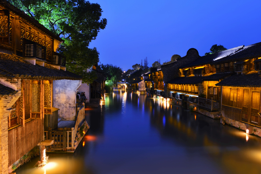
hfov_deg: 71.5
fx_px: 181
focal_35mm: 25
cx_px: 126
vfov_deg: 51.3
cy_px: 85
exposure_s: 25
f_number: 8
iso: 100
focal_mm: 24
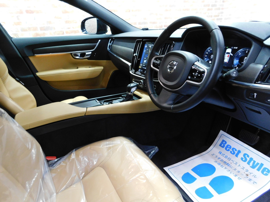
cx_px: 135
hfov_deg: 73.9
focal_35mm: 23
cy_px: 101
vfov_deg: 58.9
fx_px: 179
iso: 450
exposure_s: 1/8
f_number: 3
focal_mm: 4
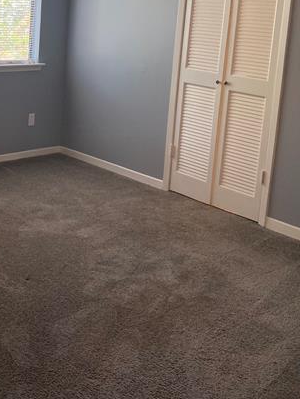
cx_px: 20
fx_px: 577
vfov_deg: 37.0
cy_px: 87
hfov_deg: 27.9
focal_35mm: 50
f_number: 1.8
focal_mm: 4.25
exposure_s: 1/120
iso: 125
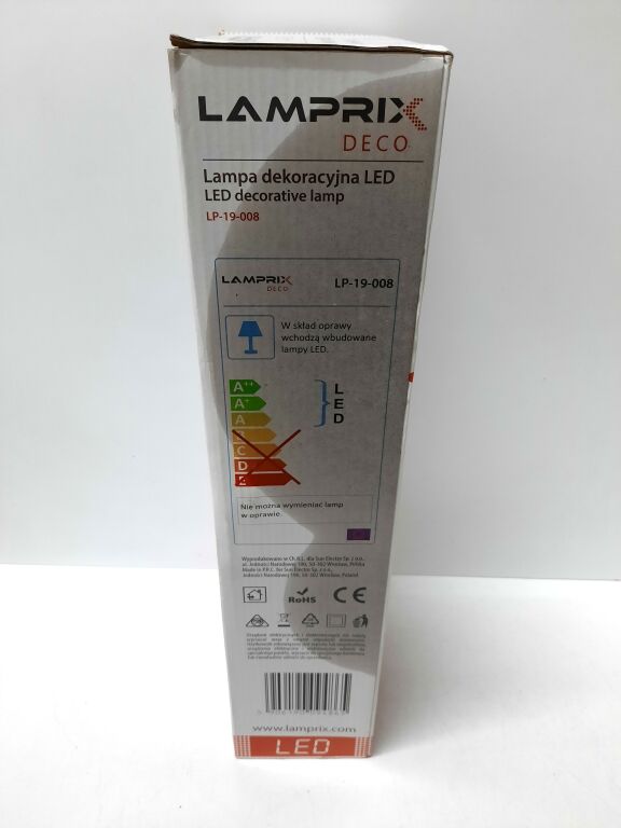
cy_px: 414
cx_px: 310
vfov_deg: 69.4
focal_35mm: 25
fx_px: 598
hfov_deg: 54.9
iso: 320
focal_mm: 4.6
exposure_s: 1/33
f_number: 2
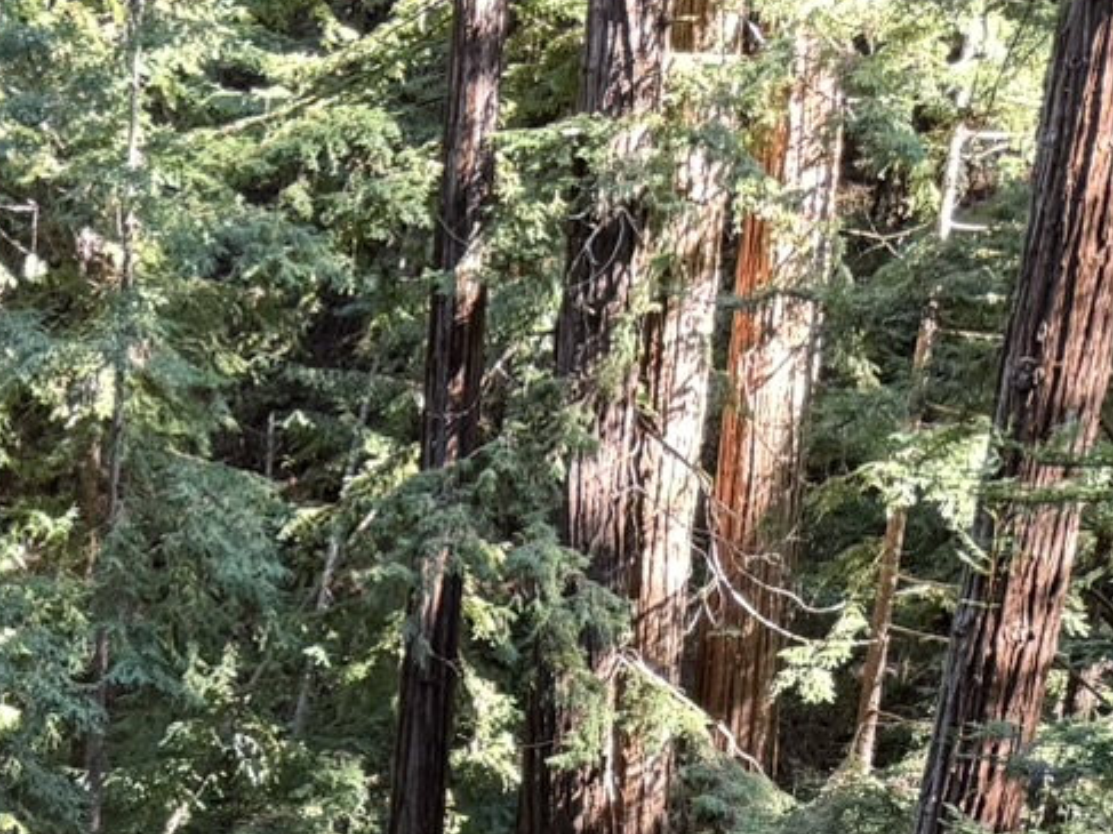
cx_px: -325
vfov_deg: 12.7
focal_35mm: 101
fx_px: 3247
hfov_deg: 18.2
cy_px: 1721
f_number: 1.78
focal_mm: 6.76
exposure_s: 1/70
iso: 200
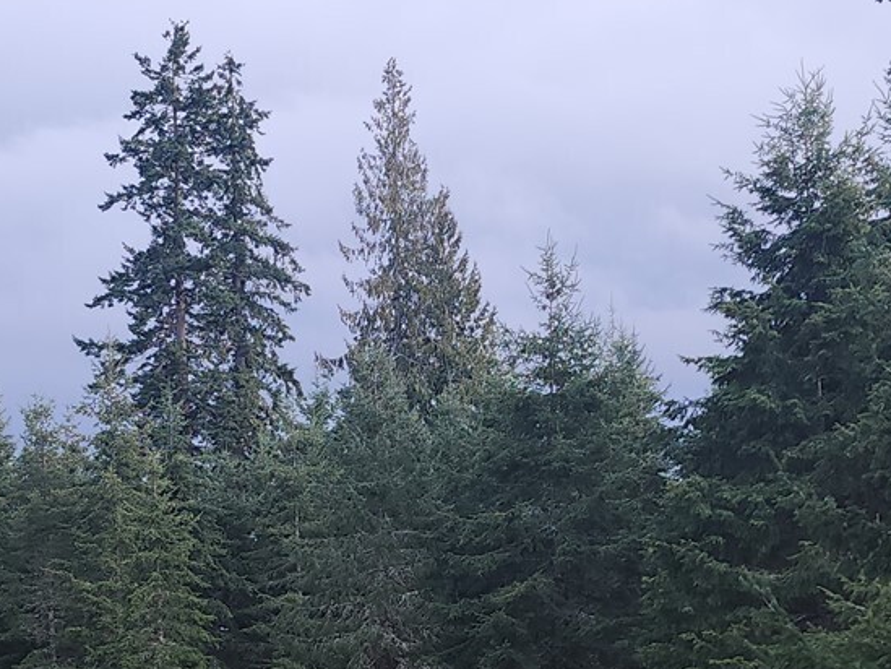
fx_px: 1725
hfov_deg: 28.8
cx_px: 303
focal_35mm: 67
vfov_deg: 20.7
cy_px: 771
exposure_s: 1/120
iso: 16
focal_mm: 6.4
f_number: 1.8
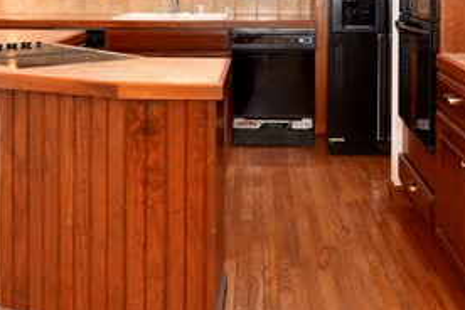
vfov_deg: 23.3
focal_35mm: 55
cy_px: -17
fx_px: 710
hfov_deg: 36.2
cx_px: 232
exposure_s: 1/80
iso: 800
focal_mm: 14
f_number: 4.5
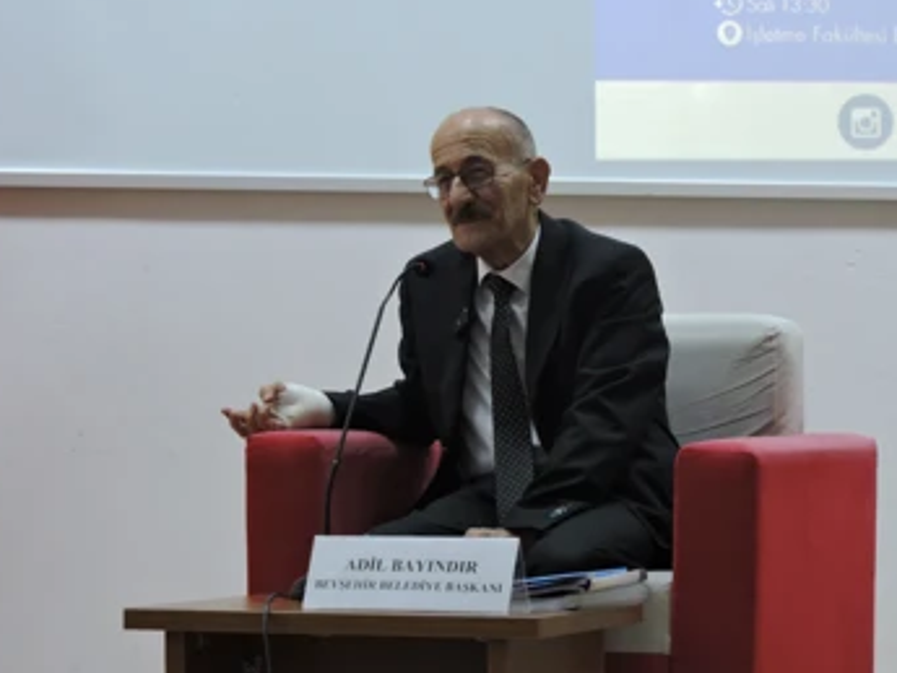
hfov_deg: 14.7
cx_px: 471
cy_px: 294
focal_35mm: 134
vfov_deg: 11.1
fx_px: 3474
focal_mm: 18.8
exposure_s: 1/15
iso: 450
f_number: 4.8
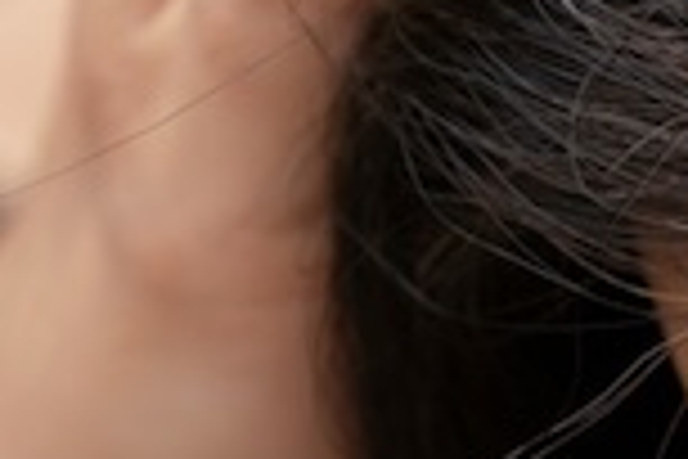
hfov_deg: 5.4
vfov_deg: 3.7
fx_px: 6975
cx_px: 1691
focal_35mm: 365
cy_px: -369
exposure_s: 1/250
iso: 500
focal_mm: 70
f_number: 10
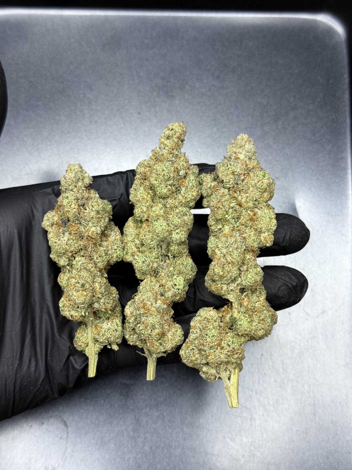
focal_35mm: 48
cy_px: 235
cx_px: 176
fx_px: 651
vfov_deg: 39.7
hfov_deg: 30.3
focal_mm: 6.76
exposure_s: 1/50
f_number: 1.78
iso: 160
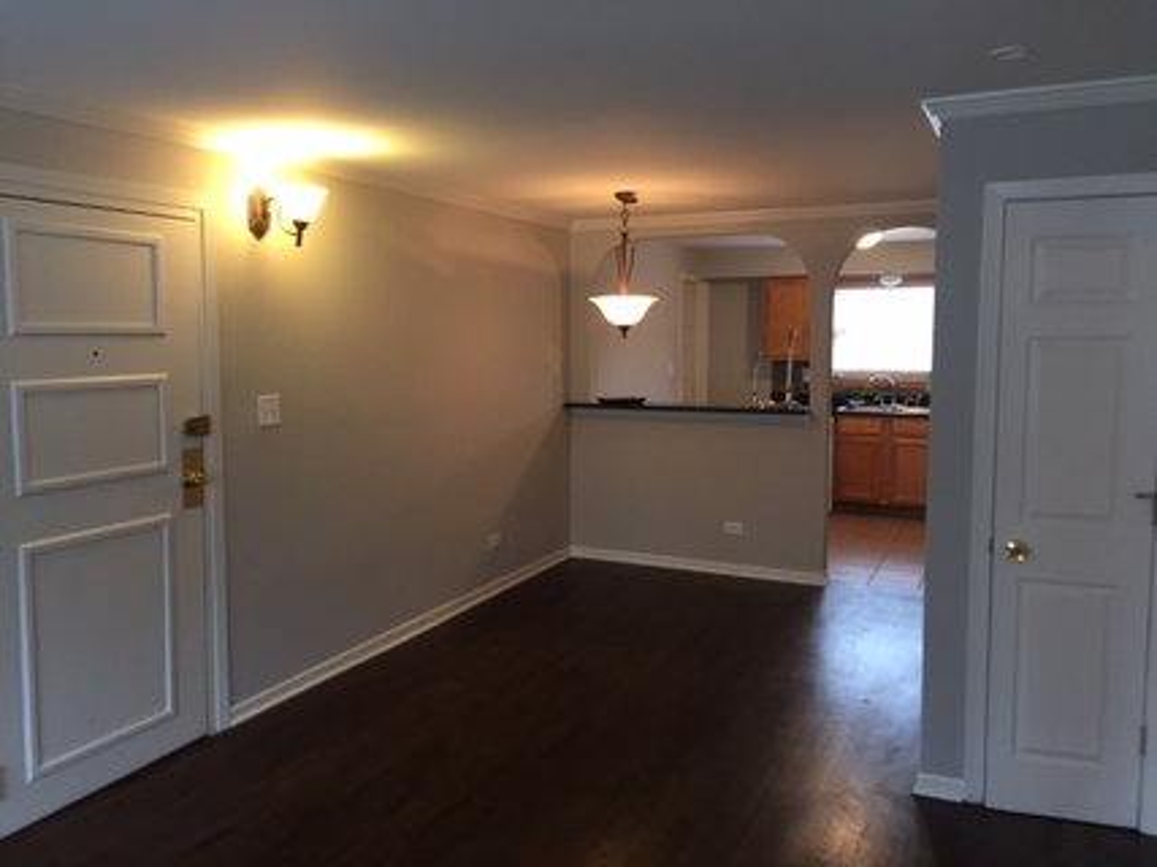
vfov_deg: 48.2
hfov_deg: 61.7
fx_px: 969
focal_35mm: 29
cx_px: 578
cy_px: 434
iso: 100
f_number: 2.2
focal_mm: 4.15
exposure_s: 1/30
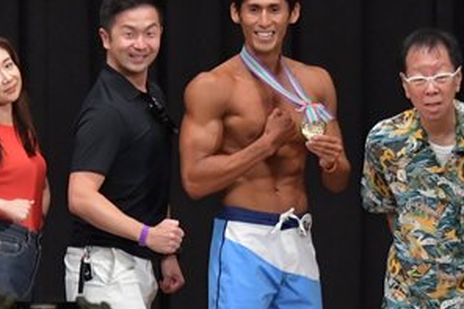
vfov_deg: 2.9
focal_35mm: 479
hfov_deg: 4.3
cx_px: 111
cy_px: 213
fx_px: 6170
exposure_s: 1/400
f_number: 5.6
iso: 6400
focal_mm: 122
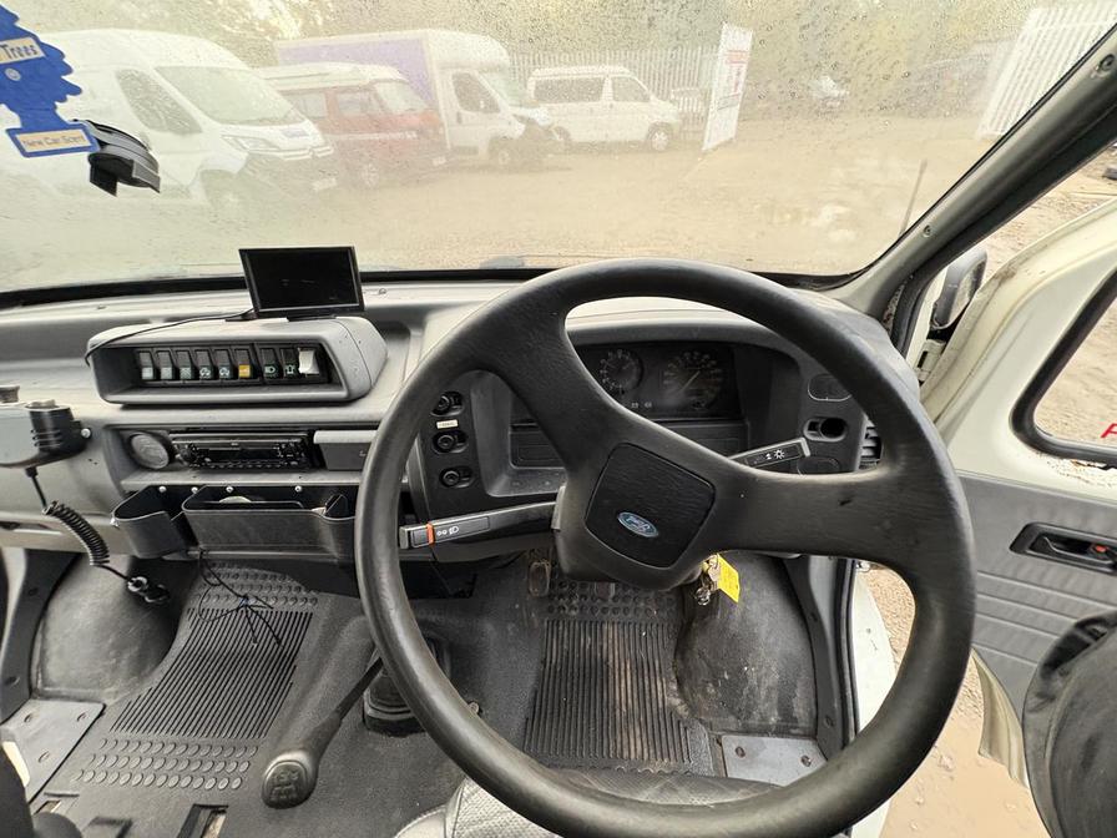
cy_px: 419
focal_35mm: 14
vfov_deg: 85.7
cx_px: 558
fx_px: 452
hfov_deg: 102.1
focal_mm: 2.22
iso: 400
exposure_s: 1/60
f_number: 2.2
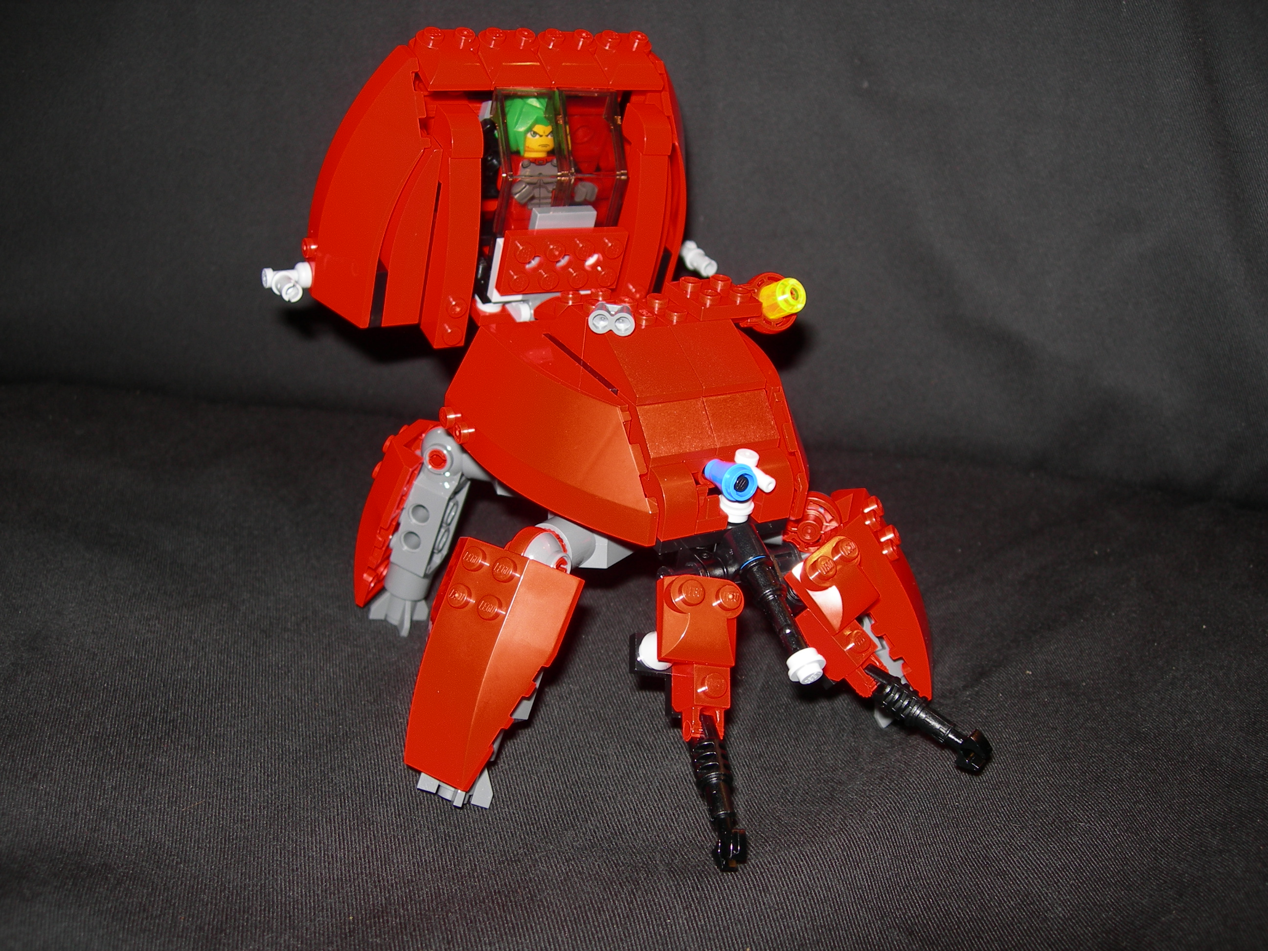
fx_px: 1392
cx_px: 634
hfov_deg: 49.0
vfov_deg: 37.7
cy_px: 476
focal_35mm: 38
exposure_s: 1/60.1
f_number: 2.8
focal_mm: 7.8
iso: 50
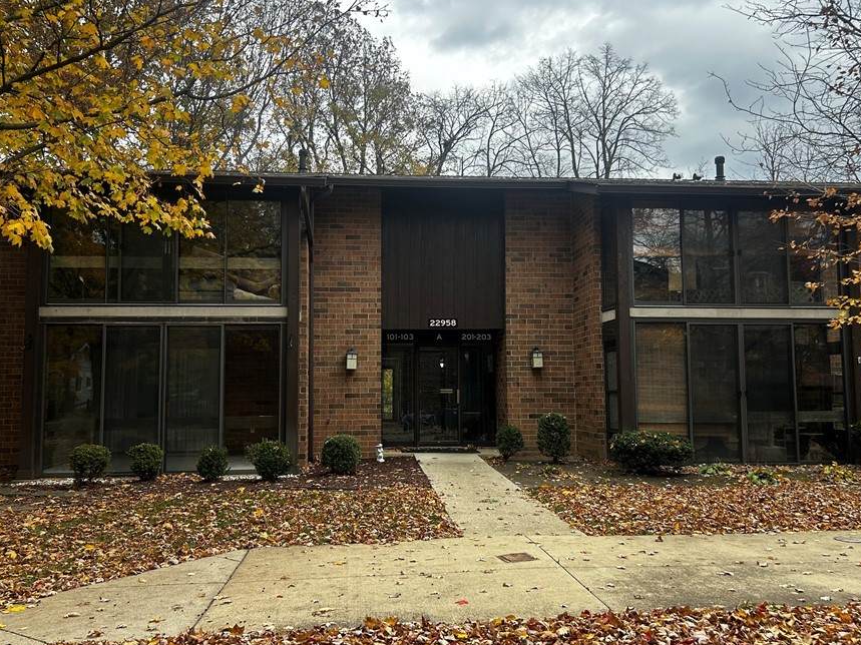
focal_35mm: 31
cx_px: 426
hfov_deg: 58.4
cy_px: 320
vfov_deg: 45.4
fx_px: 771
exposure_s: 1/558
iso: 50
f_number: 1.5
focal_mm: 5.7
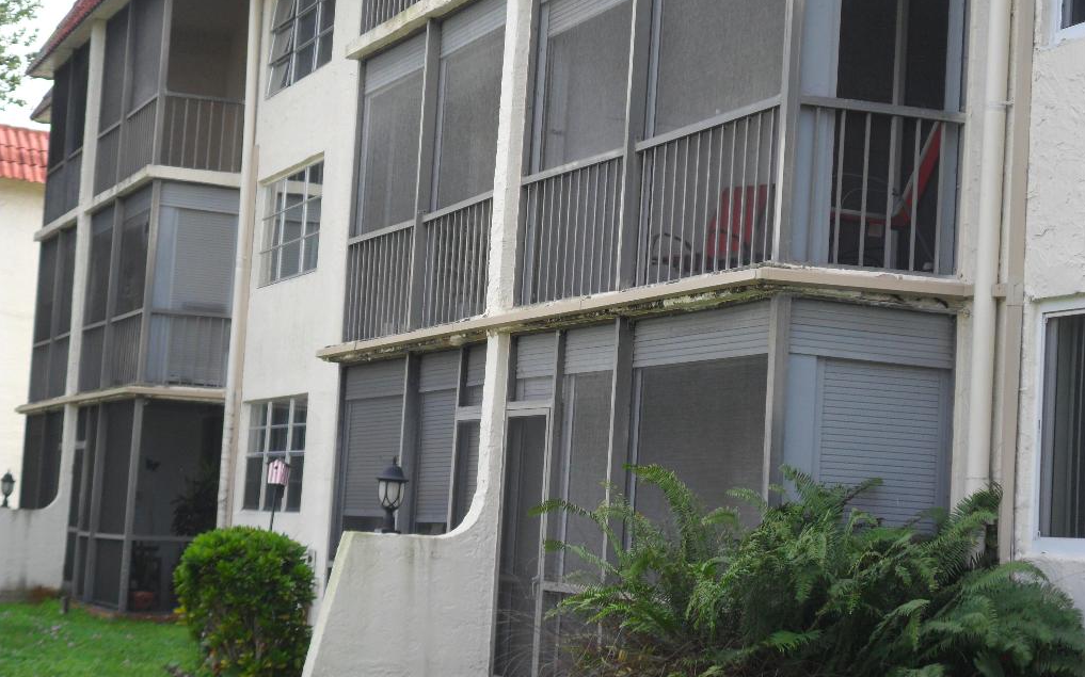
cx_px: 545
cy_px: 285
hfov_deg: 26.2
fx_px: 2335
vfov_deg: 16.5
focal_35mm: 79
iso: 100
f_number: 3.9
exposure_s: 1/250
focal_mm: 13.2
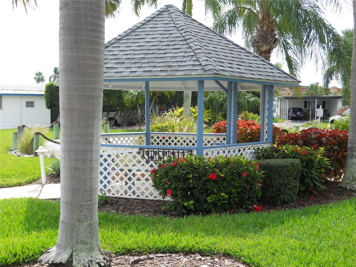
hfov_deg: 45.8
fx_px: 422
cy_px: 134
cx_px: 178
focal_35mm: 41
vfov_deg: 35.1
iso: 80
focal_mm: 7.3
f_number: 3.2
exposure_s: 1/500
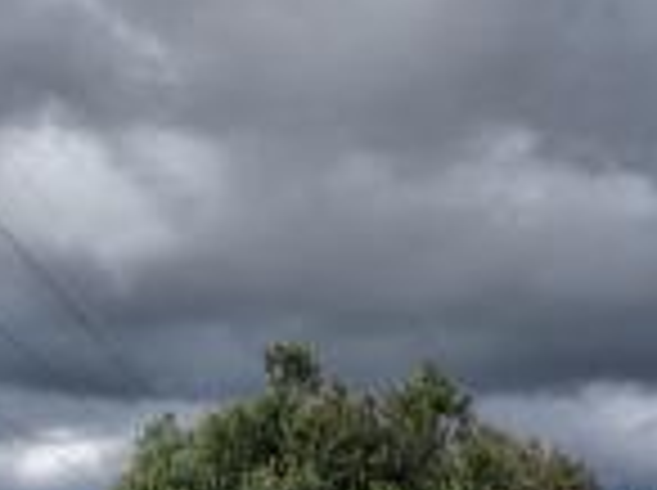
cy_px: 656
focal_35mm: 74
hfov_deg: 23.1
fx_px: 1402
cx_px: 878
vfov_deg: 18.3
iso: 102
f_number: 1.9
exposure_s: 1/1015
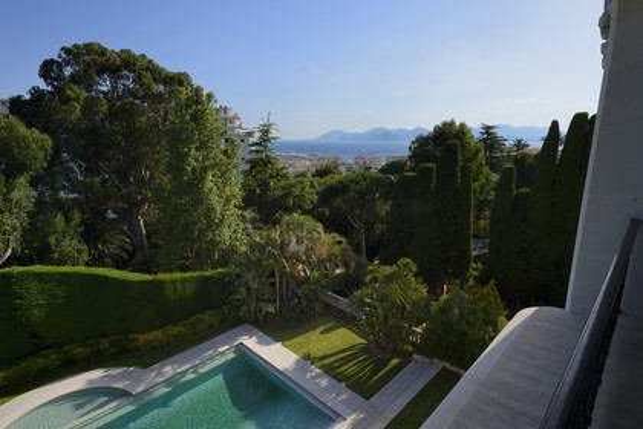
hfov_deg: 86.9
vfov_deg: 64.6
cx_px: 322
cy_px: 214
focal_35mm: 19
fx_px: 339
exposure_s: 1/200
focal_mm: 19
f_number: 14
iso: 200
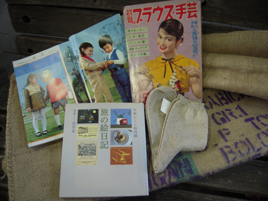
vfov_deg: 49.7
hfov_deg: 63.4
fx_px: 217
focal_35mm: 28
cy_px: 100
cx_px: 134
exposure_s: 1/30
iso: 160
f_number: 2.7
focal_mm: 5
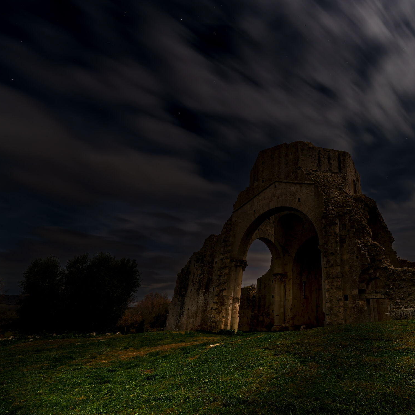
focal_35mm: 19
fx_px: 258
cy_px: 199
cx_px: 297
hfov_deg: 73.6
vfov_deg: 77.6
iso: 320
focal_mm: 14
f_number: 3.2
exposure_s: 13
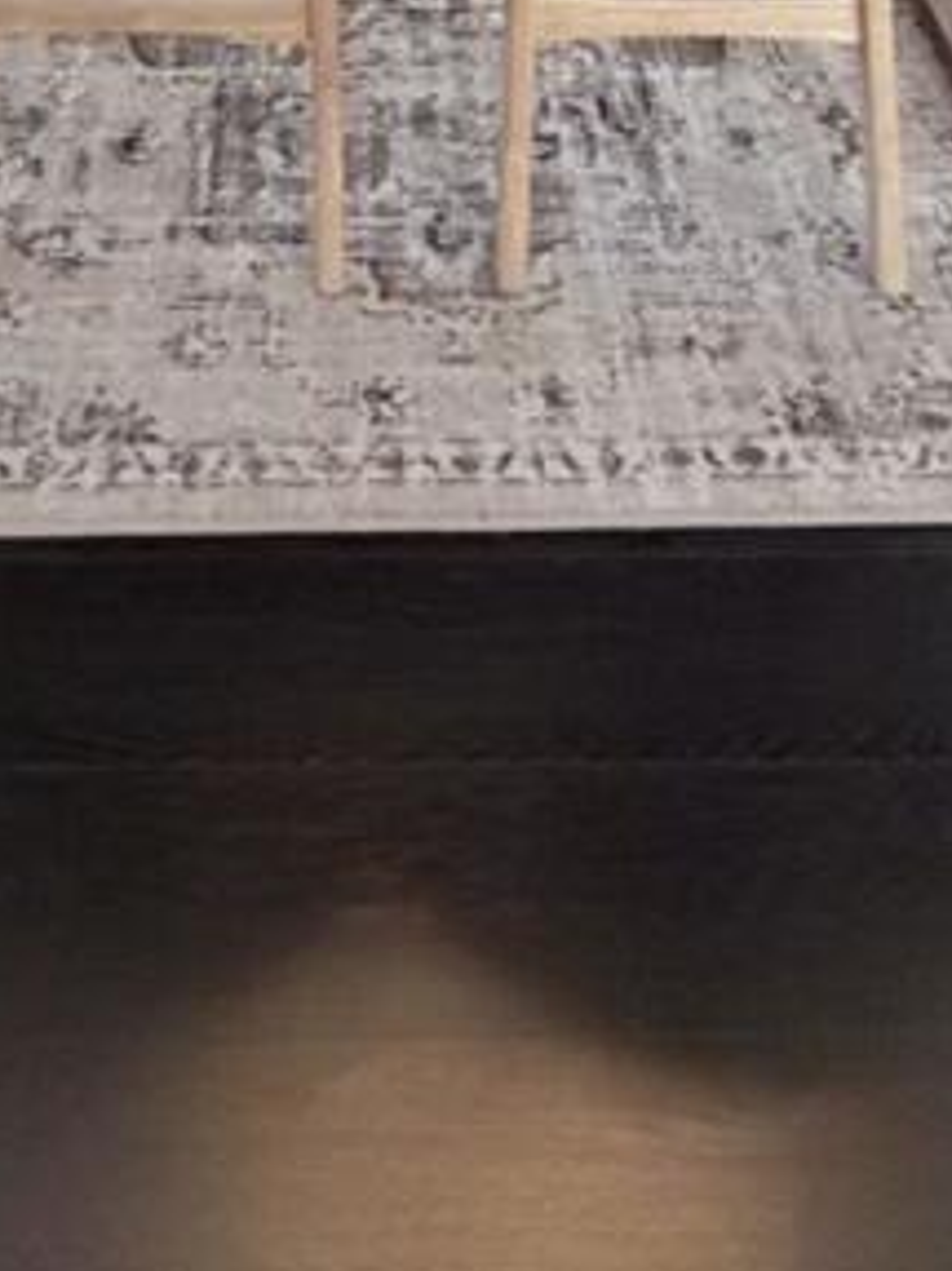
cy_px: -965
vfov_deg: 22.9
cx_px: 403
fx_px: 1835
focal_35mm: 50
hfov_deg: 29.0
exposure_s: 1/60
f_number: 2.2
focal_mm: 2.22
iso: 1000
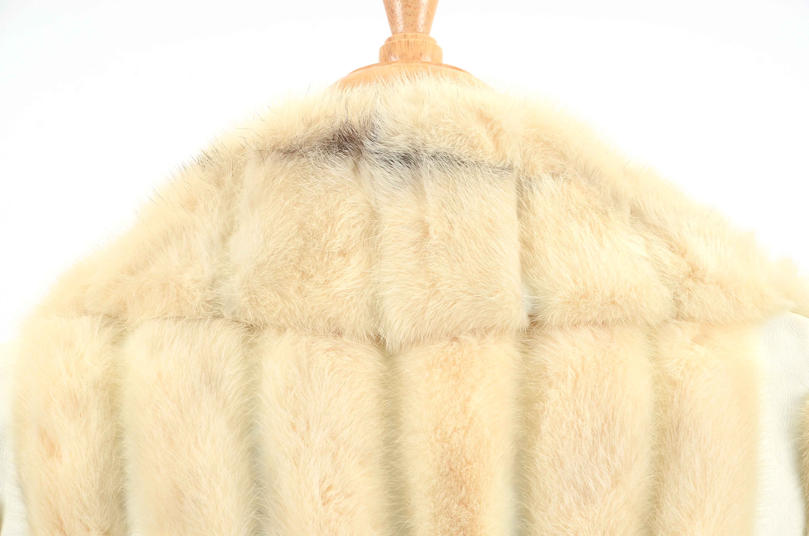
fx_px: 3532
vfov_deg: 8.7
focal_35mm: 158
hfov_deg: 13.1
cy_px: 268
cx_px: 404
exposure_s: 1/60
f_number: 10
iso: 160
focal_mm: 105
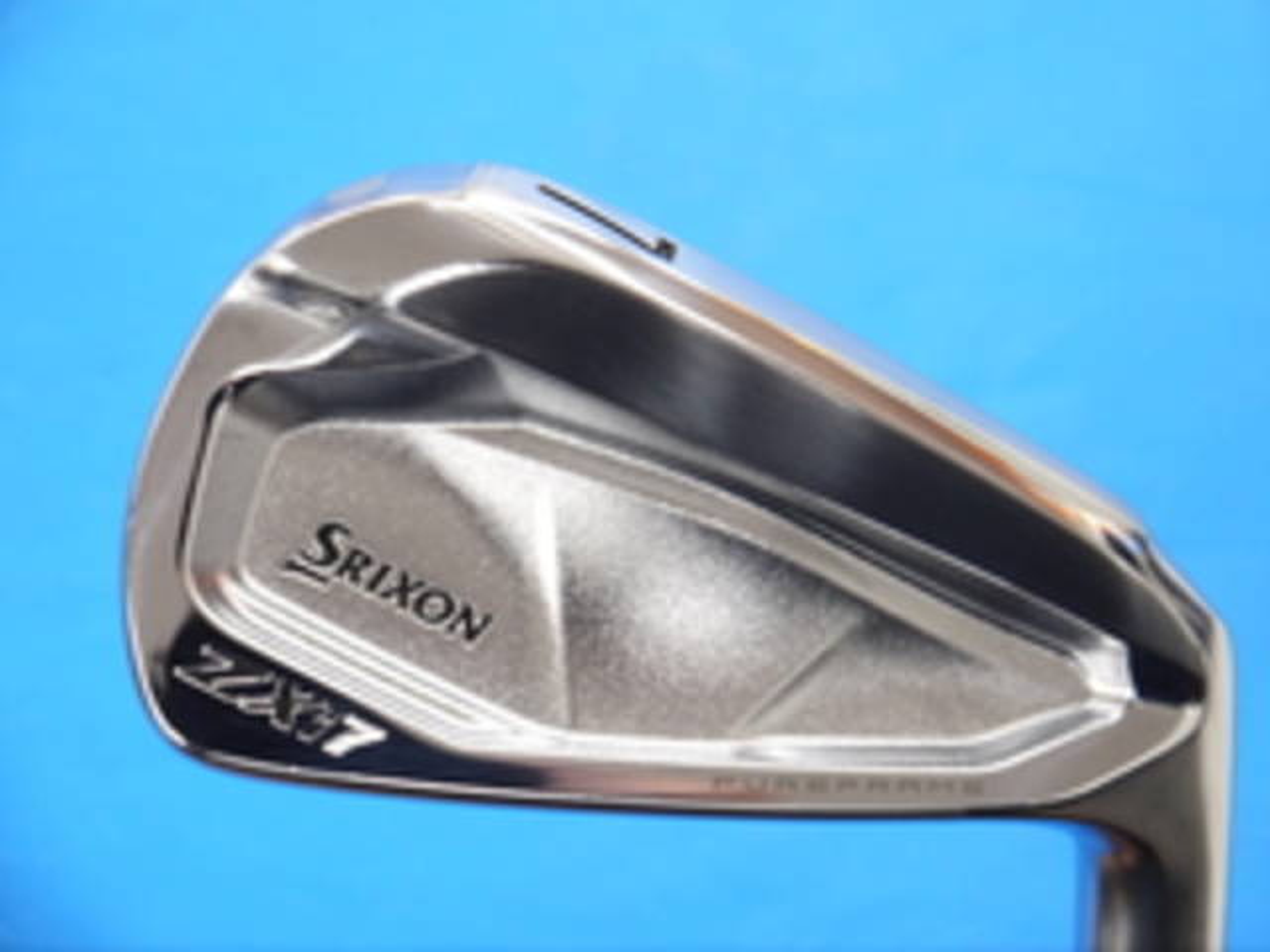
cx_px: 635
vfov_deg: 17.6
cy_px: 476
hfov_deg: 23.3
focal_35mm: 84
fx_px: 3082
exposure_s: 1/80
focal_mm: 42
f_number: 5.6
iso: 800
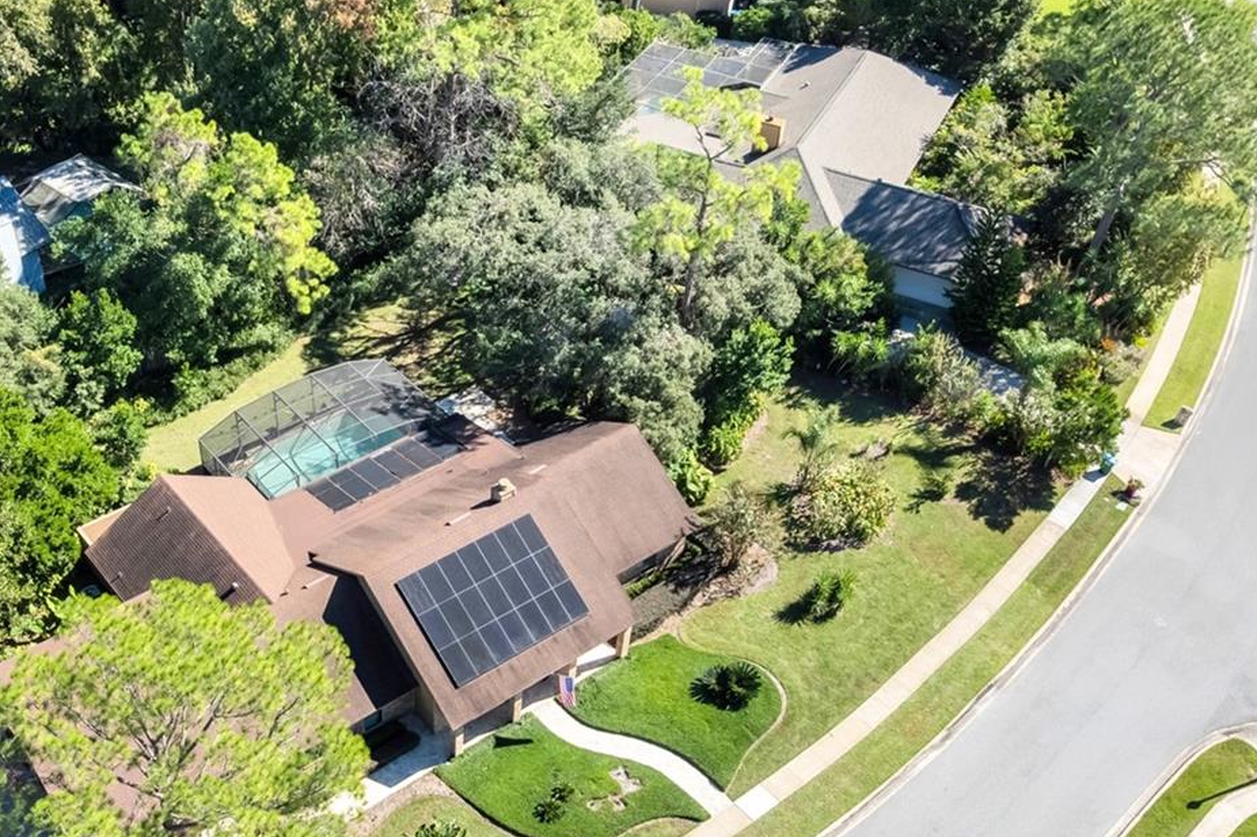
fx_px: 1327
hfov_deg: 49.8
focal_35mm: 38
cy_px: 553
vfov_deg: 34.7
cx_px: 422
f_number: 2.8
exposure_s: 1/200
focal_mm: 8.38
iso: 100
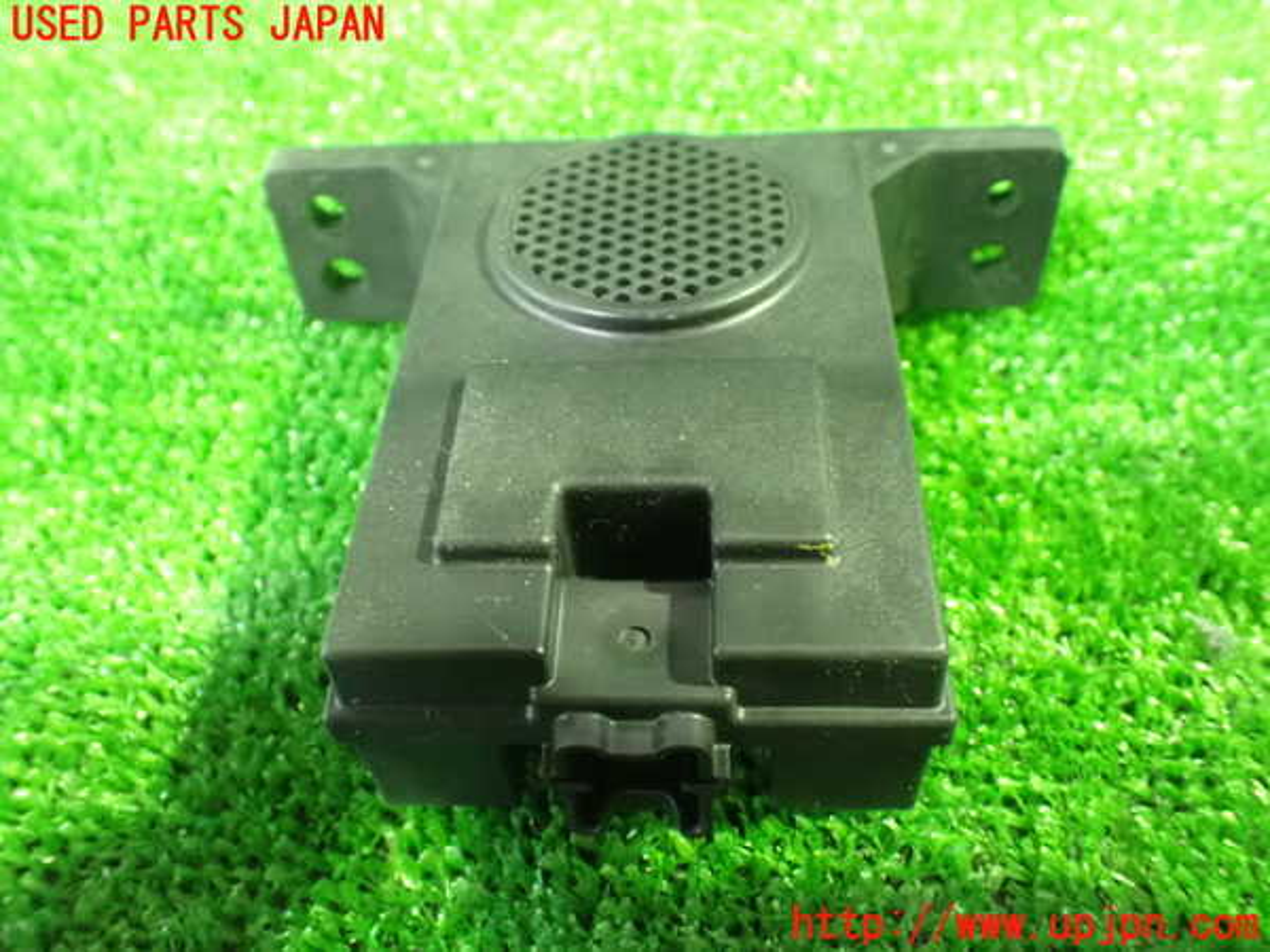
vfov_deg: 46.8
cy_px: 476
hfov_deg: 60.0
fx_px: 1101
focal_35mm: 30
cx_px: 635
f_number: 2.3
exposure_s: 1/25
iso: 1600
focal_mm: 5.4
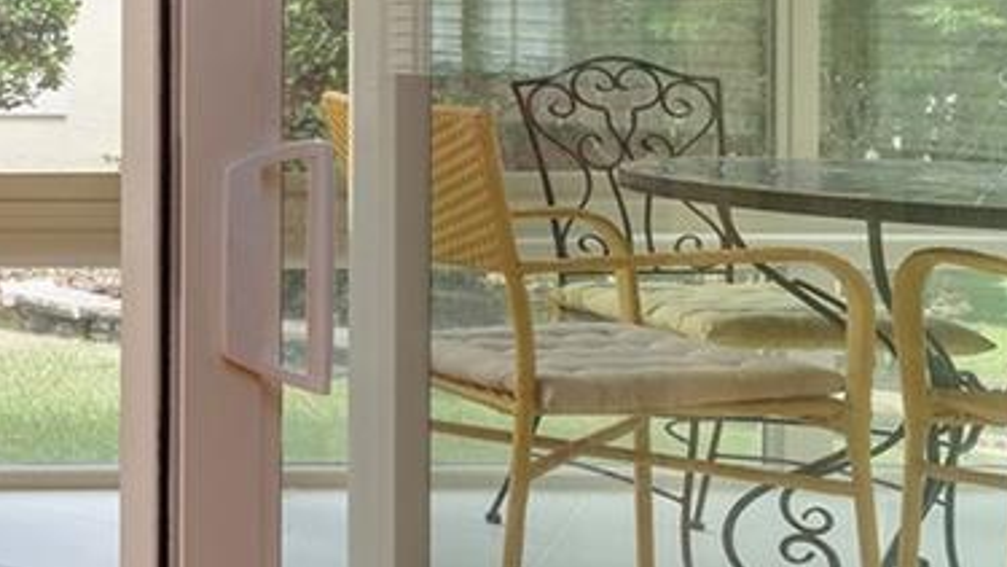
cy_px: 86
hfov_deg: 20.0
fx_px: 1789
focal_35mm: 67
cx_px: -913
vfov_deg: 17.8
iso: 100
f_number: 7.1
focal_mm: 15
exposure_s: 1/13
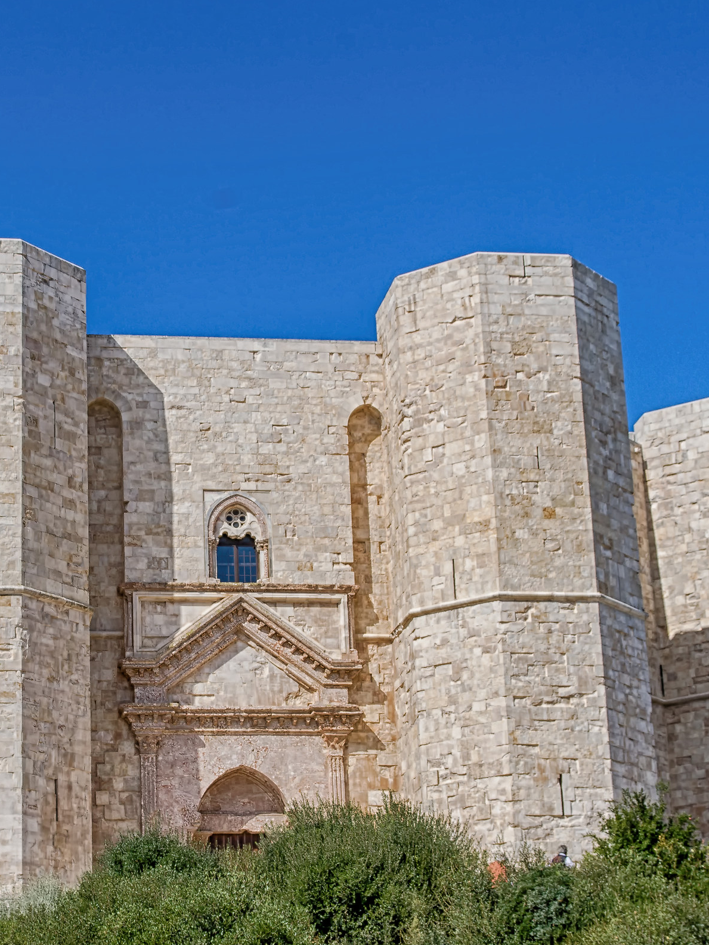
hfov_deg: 17.7
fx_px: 2266
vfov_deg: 23.6
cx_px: 197
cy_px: 471
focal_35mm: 83
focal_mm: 38
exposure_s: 1/320
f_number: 9
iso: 100
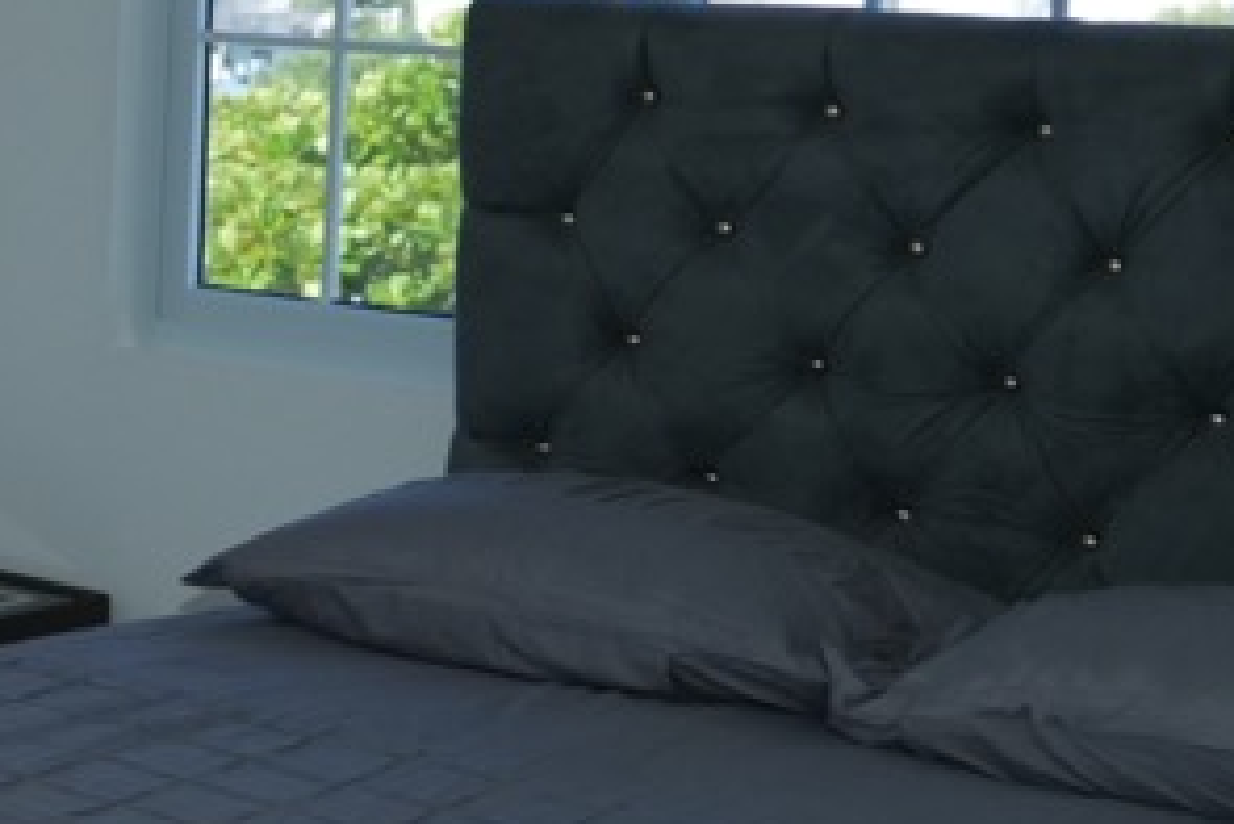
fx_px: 3566
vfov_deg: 13.2
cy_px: 324
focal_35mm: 104
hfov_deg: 17.0
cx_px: -820
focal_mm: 24
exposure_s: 1/5000
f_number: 4
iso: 1000
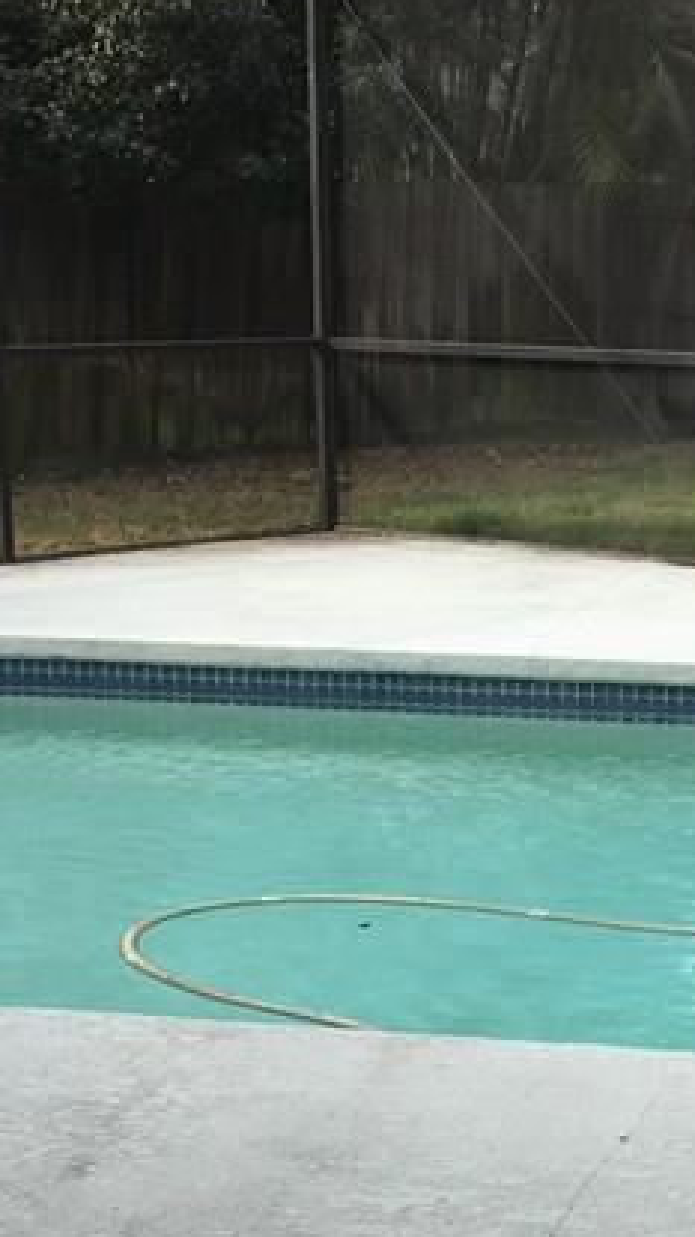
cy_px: 730
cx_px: 692
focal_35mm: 78
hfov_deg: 15.2
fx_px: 2559
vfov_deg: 27.1
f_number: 2.2
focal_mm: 4.15
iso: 25
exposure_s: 1/625
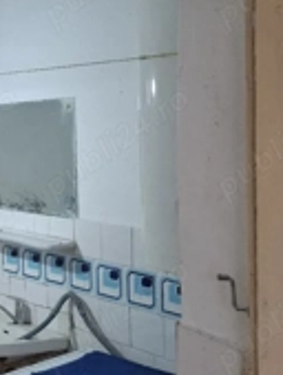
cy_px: 170
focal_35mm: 54
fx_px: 587
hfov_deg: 25.5
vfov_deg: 35.5
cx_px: -11
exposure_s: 1/50
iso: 200
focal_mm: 5.54
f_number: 1.8
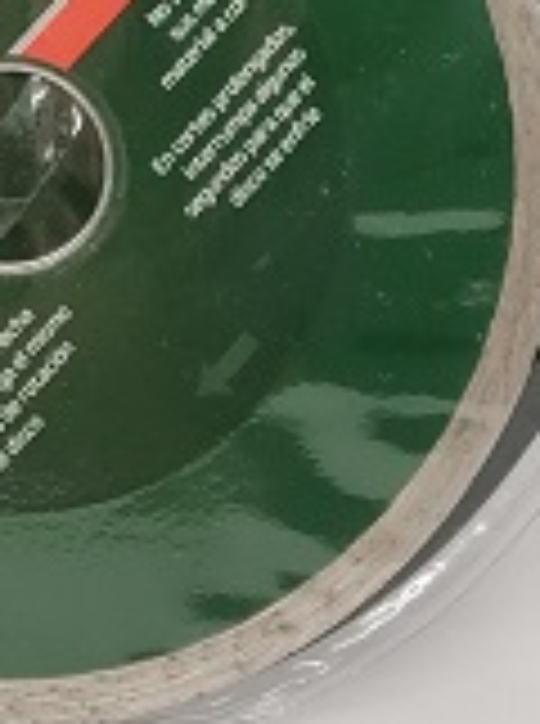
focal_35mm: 196
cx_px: -58
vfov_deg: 9.7
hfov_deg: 7.5
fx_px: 4093
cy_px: -438
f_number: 2.4
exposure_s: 1/33
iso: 40
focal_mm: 6
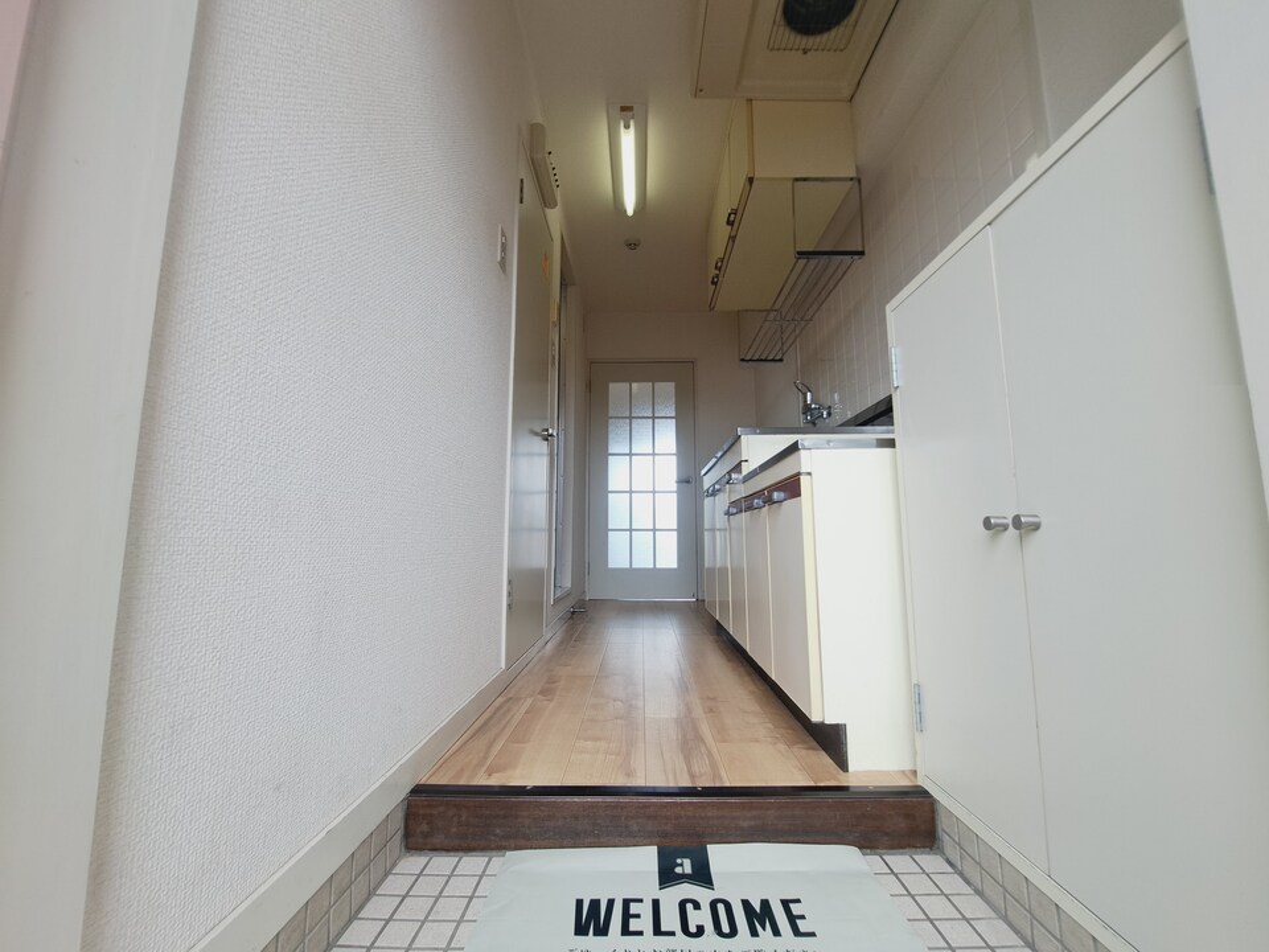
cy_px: 476
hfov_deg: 106.2
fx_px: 477
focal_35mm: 13
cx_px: 634
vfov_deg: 89.9
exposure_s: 1/120
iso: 50
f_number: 2.2
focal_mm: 1.74
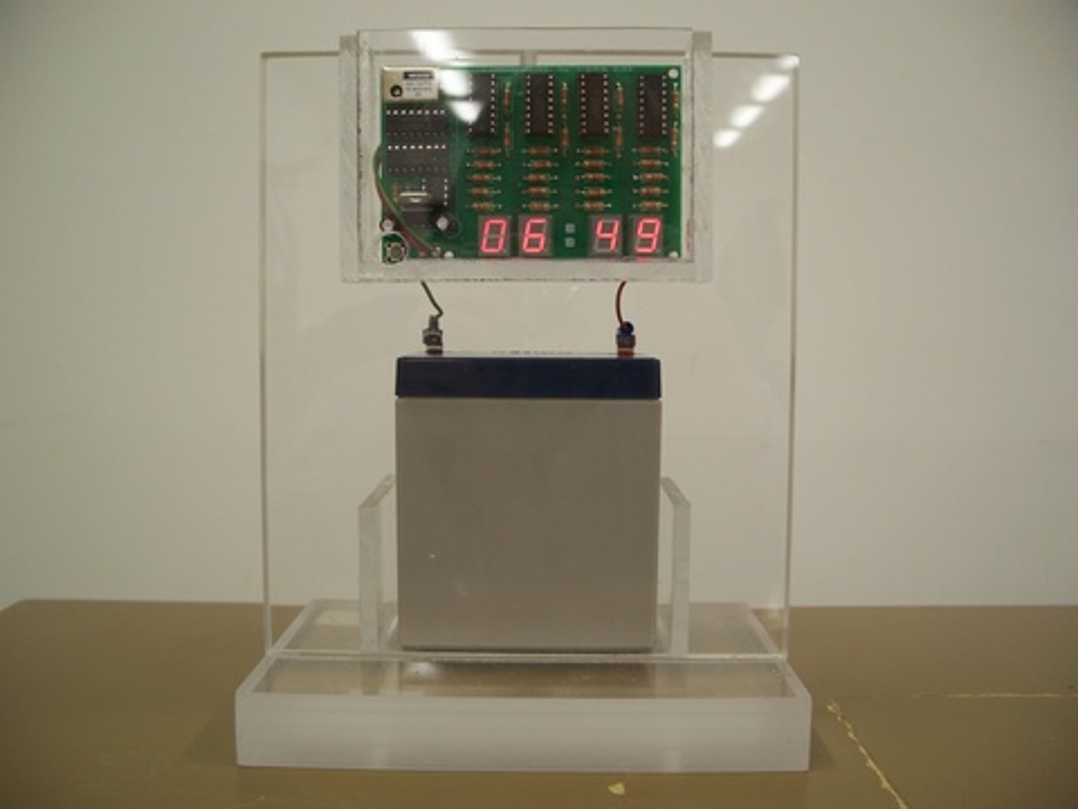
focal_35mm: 37
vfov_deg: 38.7
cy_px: 404
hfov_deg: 50.1
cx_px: 539
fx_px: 1152
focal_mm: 7.8
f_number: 2.8
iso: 64
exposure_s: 1/30
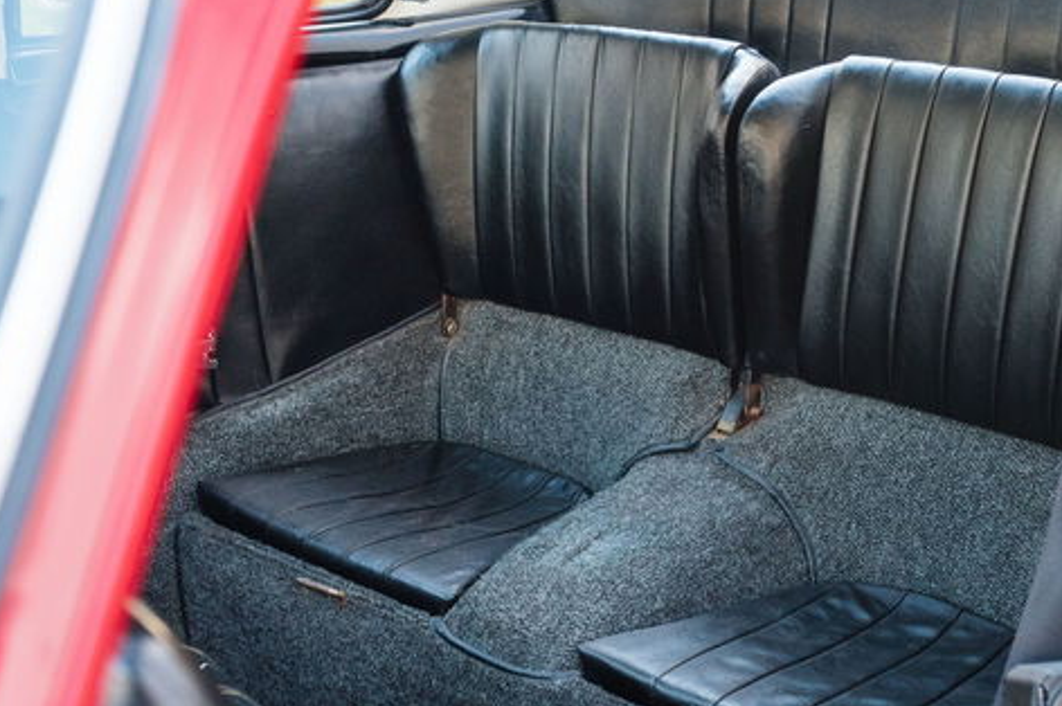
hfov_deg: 34.9
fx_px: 1680
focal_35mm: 57
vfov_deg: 23.7
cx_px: 670
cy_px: 384
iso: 2000
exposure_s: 1/80
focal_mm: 35
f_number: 4.5
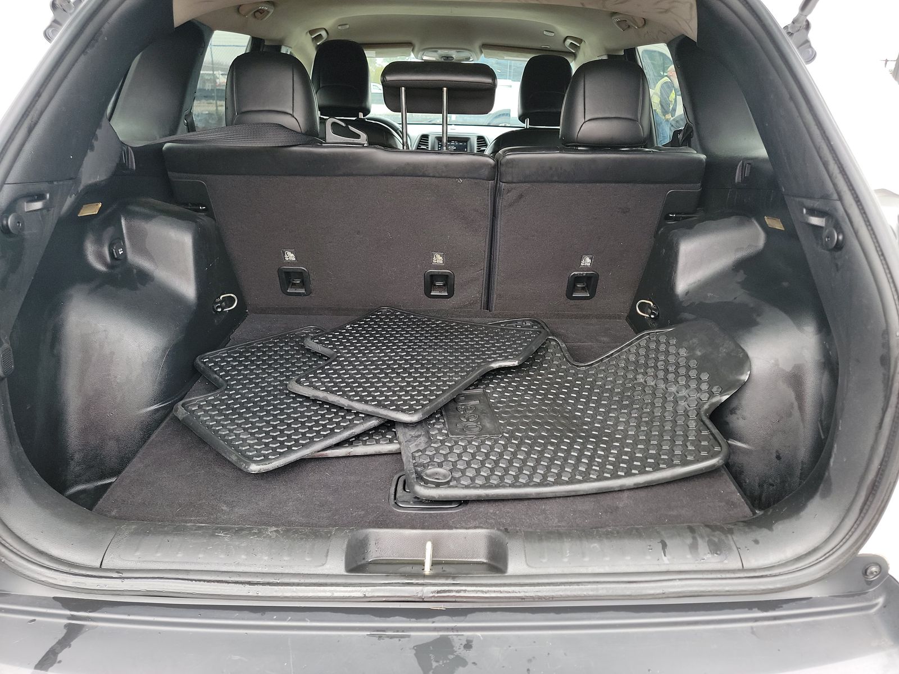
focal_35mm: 24
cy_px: 337
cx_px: 450
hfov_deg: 71.6
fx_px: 623
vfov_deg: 56.8
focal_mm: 6.7
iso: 99
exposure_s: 1/59
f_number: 1.8
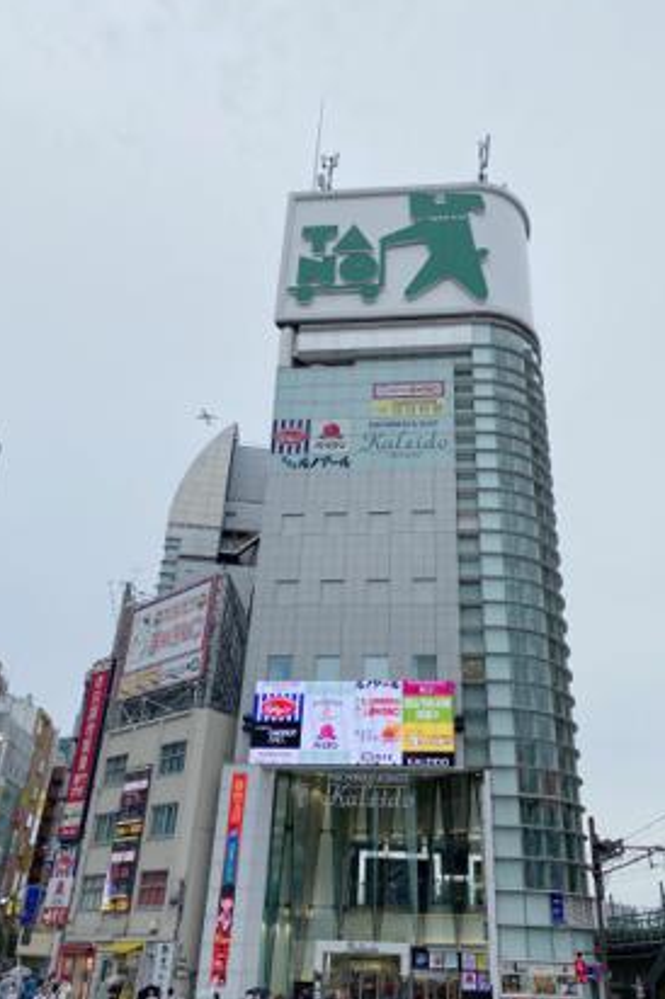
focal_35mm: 28
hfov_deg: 46.2
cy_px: 490
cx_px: 379
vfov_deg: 65.5
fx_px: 777
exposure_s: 1/998
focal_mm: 4.25
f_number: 1.8
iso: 32
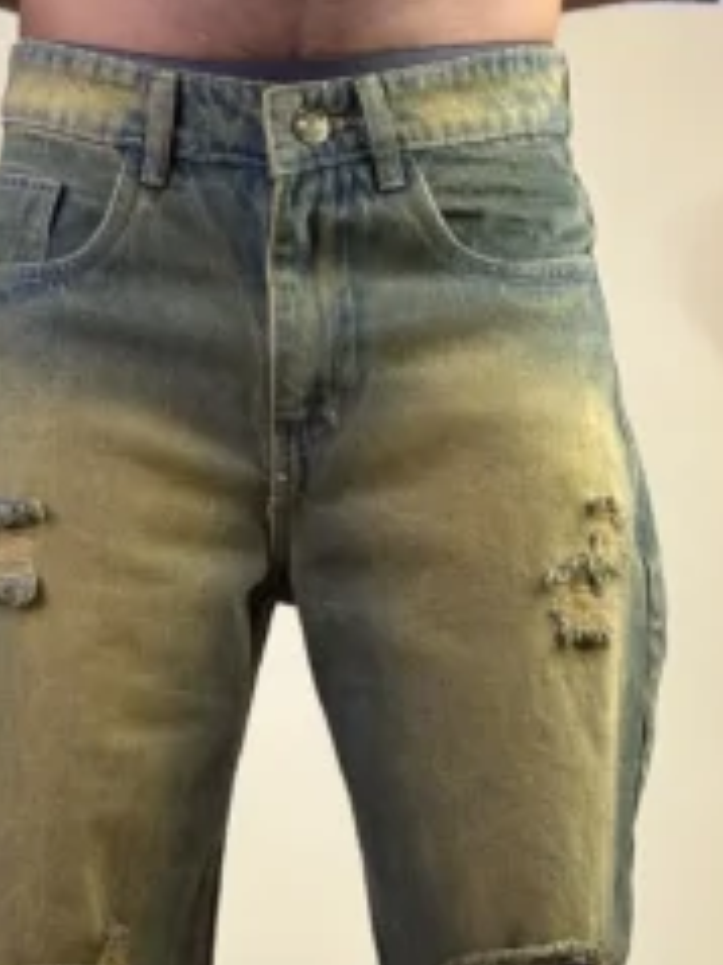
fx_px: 3233
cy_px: 943
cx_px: 291
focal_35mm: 116
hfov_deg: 12.8
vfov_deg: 16.7
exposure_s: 1/50
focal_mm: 5.96
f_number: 1.6
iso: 100
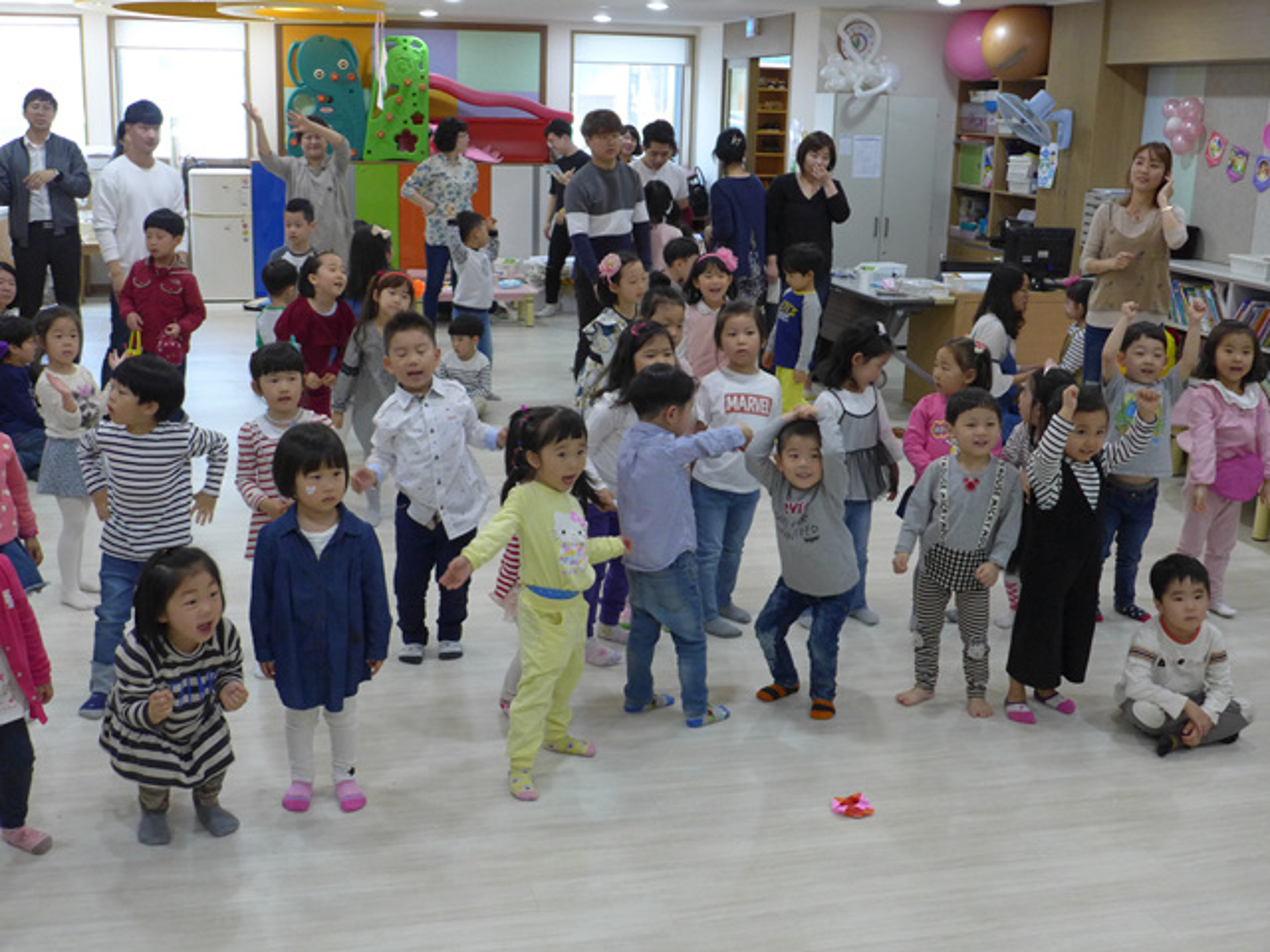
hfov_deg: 46.8
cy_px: 476
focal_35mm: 40
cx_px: 635
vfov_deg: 36.0
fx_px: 1468
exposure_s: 1/320
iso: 400
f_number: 1.7
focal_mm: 7.9
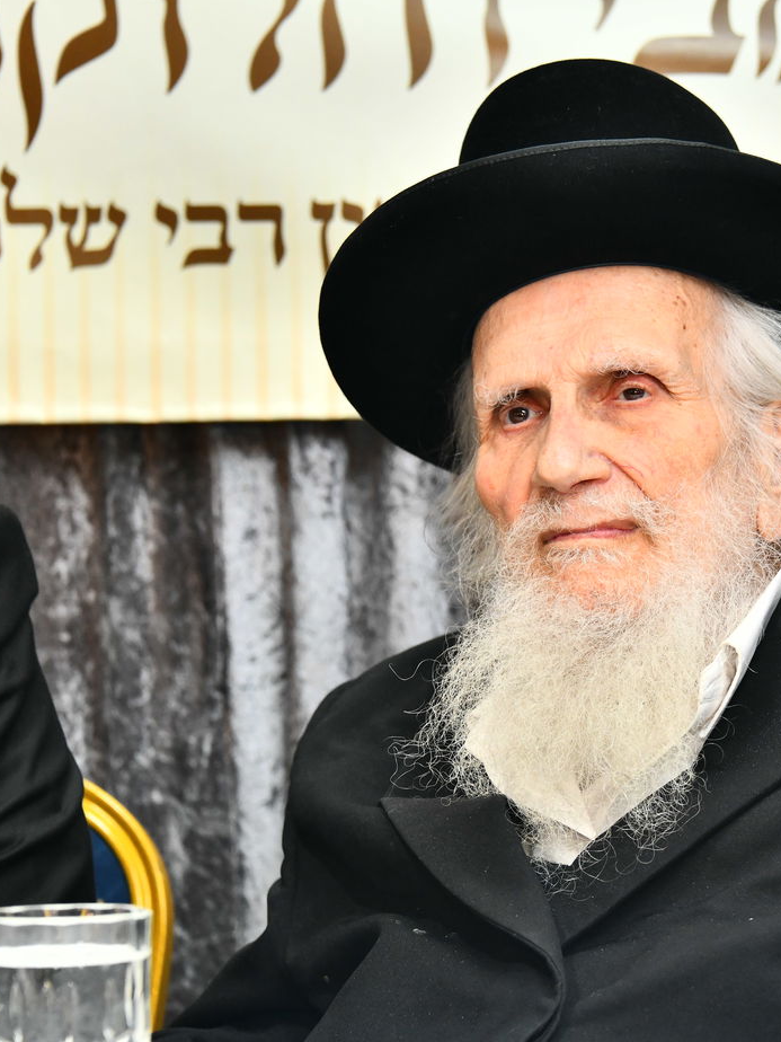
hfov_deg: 11.0
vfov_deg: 14.7
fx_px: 4031
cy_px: 522
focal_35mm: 134
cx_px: 647
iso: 1600
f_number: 5.6
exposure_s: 1/125
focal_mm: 92
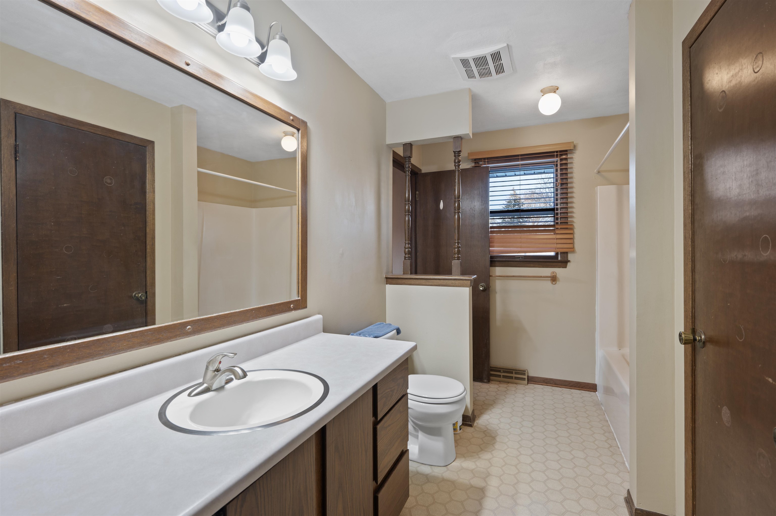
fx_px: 345
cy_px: 258
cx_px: 388
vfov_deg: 73.7
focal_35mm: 16
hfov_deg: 96.8
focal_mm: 16
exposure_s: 1/4
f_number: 7.1
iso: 500
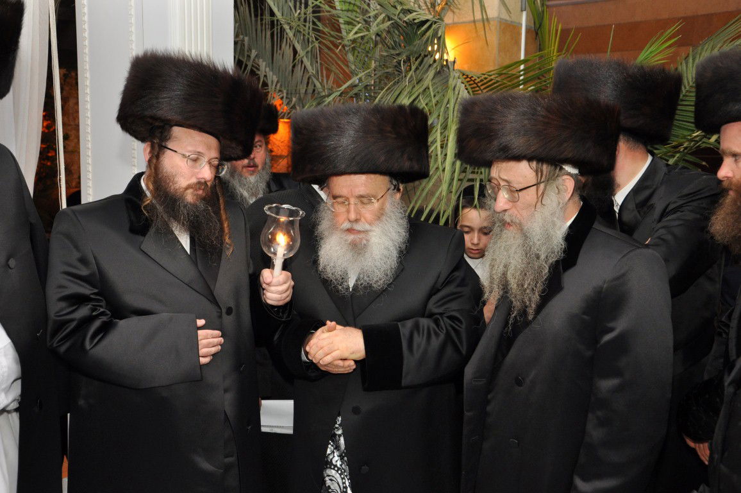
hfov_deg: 46.4
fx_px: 864
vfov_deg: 31.8
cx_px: 370
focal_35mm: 42
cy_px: 246
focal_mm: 28
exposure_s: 1/60
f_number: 5.6
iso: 640
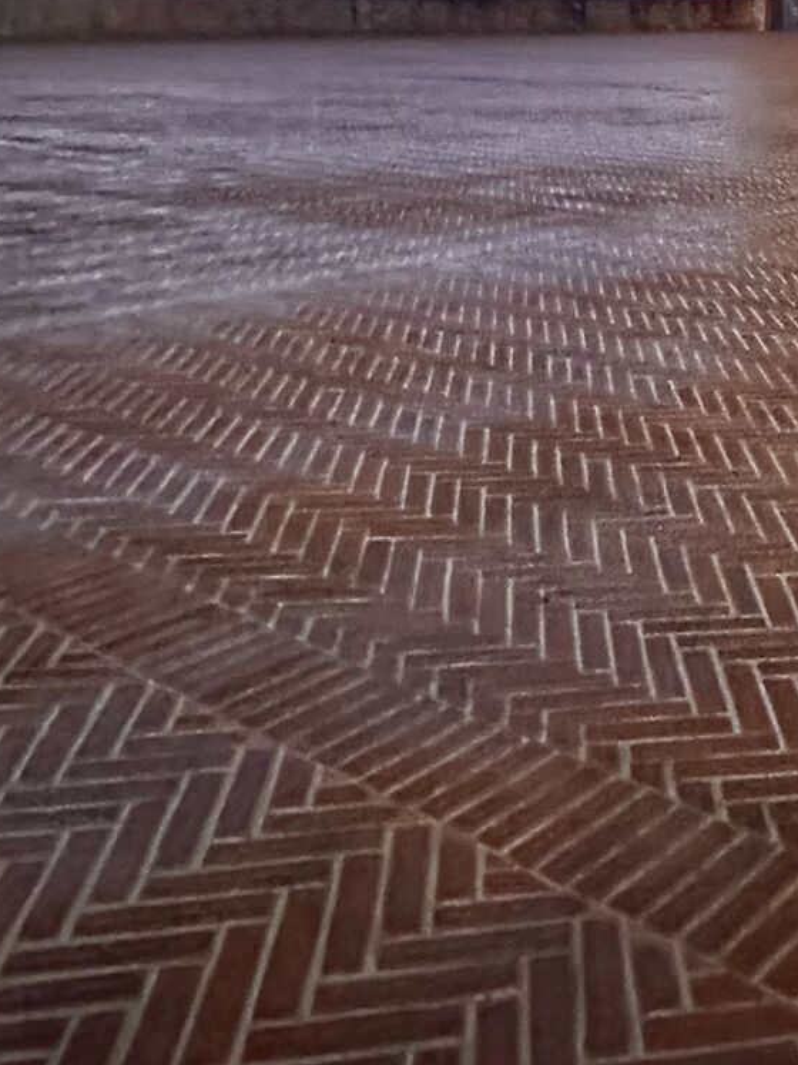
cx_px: 807
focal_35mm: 45
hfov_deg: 29.9
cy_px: -120
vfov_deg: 35.6
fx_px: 1384
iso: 1000
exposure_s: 1/34
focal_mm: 2.22
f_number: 2.2
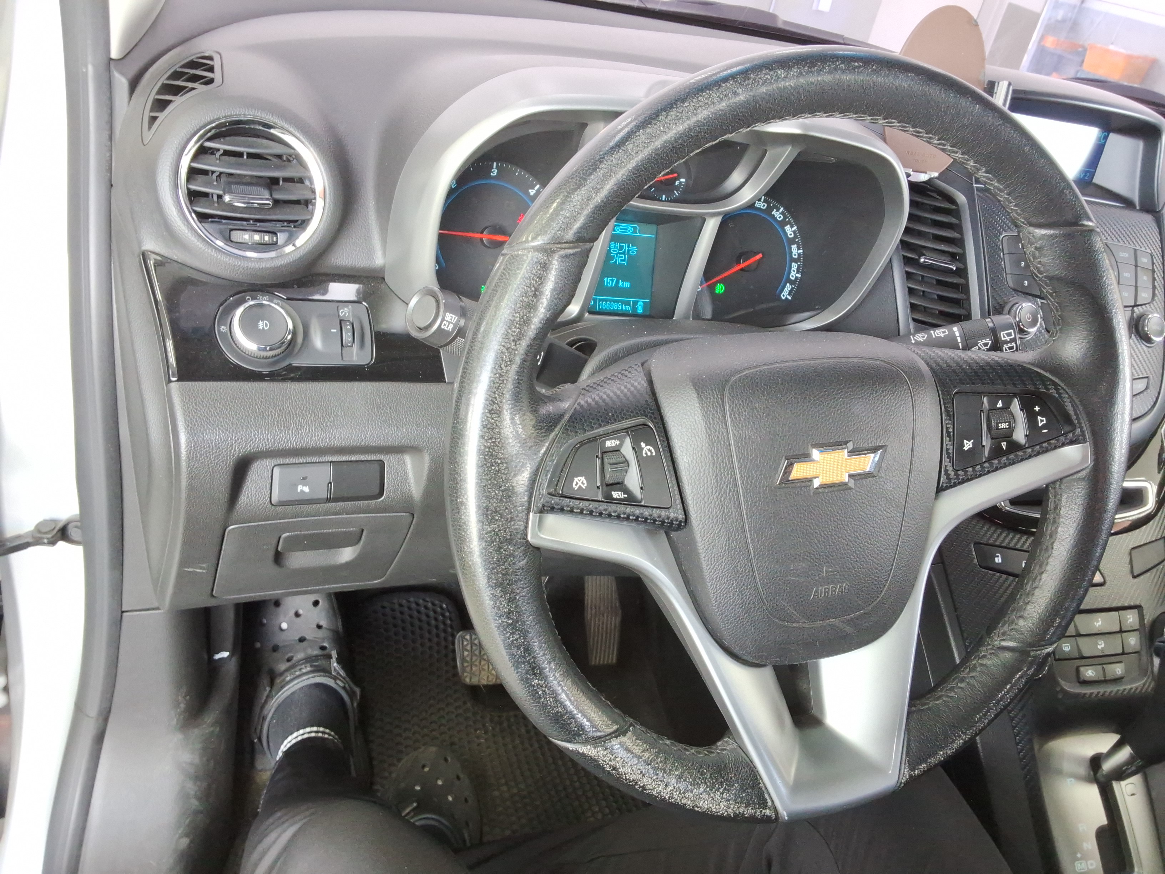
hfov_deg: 63.4
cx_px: 582
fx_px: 942
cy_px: 437
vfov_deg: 49.7
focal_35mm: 28
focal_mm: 2.91
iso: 81
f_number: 1.9
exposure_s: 1/40
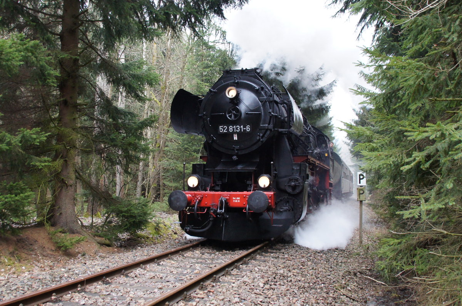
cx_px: 231
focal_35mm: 37
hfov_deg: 52.0
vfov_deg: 35.8
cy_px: 153
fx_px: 474
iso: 1000
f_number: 3.5
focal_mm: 18
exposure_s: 1/500
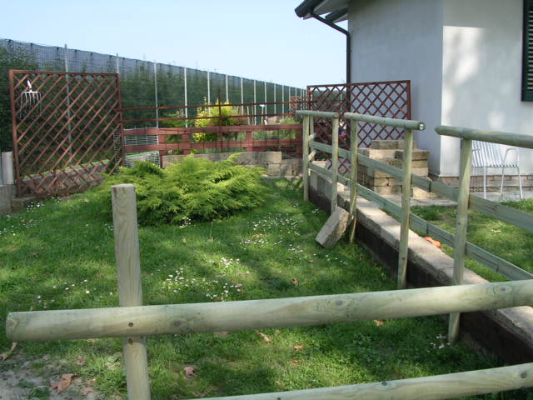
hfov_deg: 49.0
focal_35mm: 38
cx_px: 266
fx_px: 585
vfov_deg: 37.7
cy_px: 200
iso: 100
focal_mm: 5.8
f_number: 5.6
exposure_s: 1/148
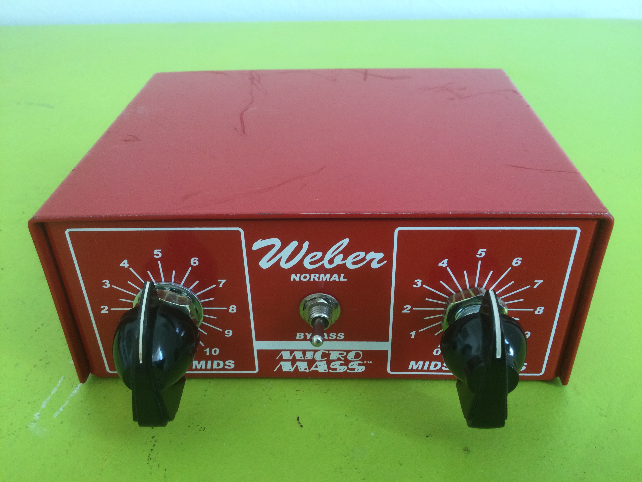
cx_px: 321
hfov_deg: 58.4
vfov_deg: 45.4
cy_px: 241
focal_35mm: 31
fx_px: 575
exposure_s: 1/33
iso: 80
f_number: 2.4
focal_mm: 3.3
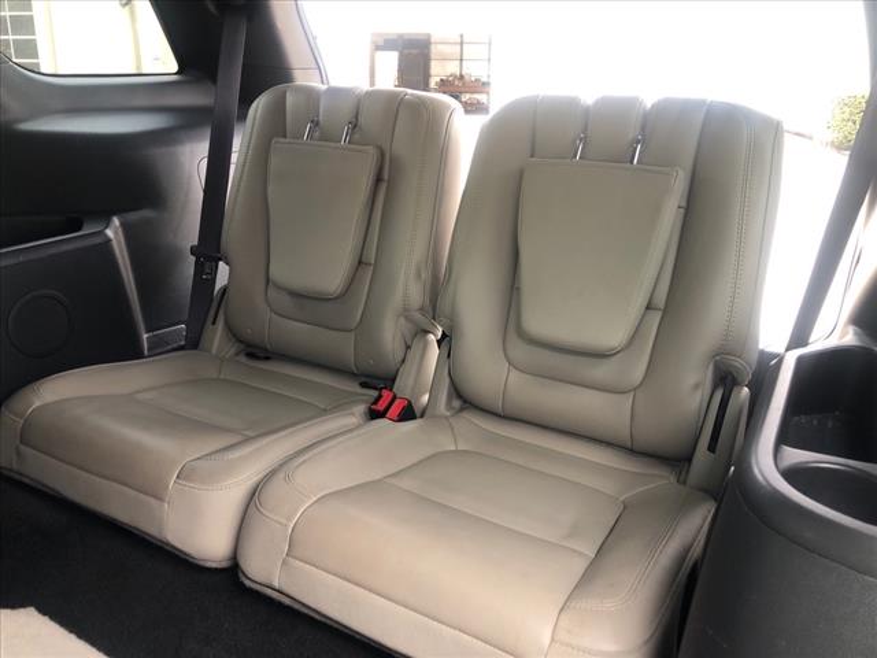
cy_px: 329
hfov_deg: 63.4
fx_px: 709
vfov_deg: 49.7
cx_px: 438
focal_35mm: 28
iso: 40
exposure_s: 1/17
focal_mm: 3.99
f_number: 1.8
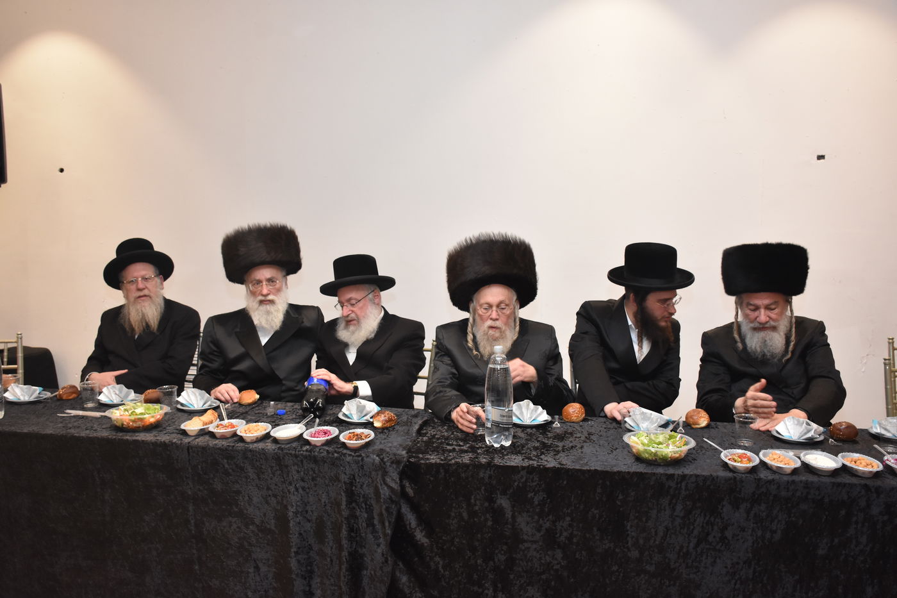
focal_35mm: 30
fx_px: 747
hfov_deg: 61.9
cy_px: 299
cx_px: 448
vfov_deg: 43.6
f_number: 5.6
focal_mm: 20
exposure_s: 1/100
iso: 1600
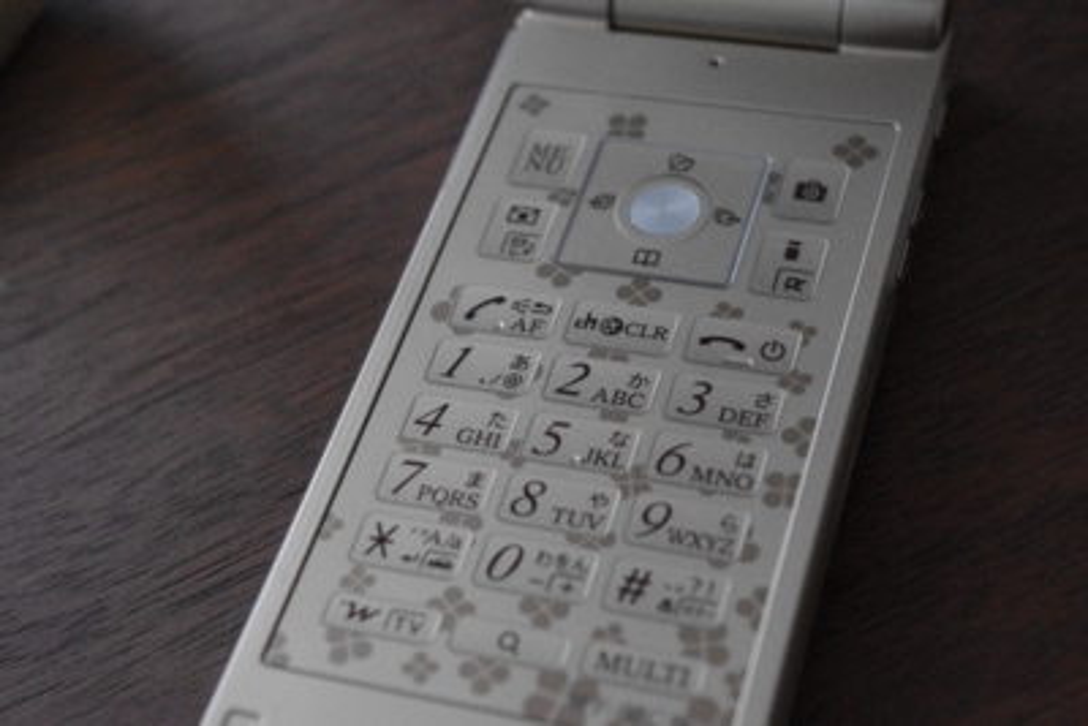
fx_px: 2177
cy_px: 363
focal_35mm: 72
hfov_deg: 28.1
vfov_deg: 18.9
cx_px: 544
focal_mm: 47.5
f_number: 7.1
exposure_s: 1/125
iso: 6400
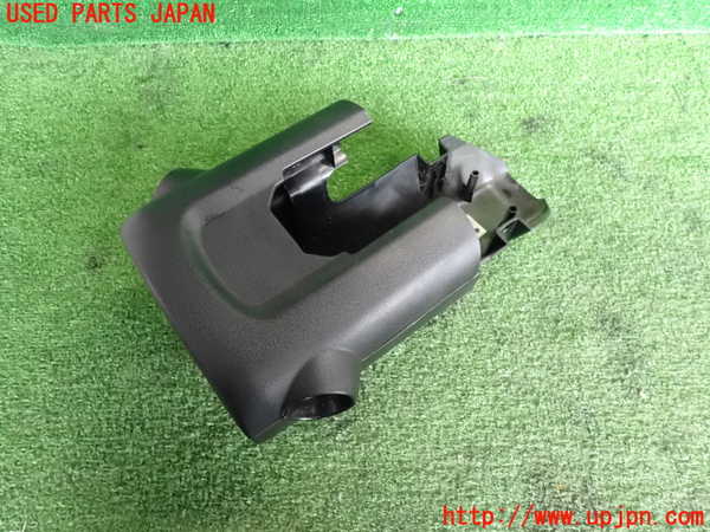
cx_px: 355
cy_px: 266
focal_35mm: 25
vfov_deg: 54.9
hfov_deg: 69.4
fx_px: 513
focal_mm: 4.5
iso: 1600
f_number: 2.8
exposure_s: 1/100
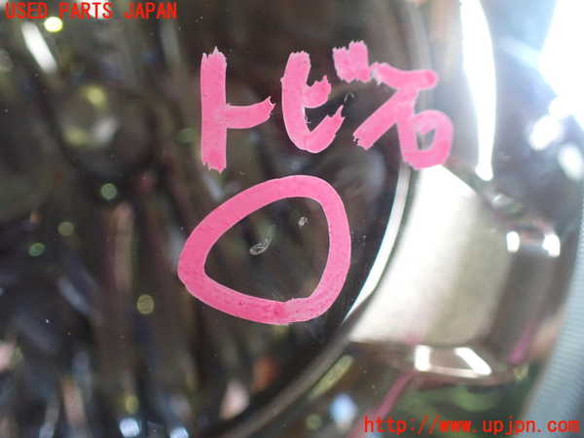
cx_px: 292
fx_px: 506
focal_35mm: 30
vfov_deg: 46.8
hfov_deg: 60.0
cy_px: 219
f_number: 2.3
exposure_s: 1/80
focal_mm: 5.4
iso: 800
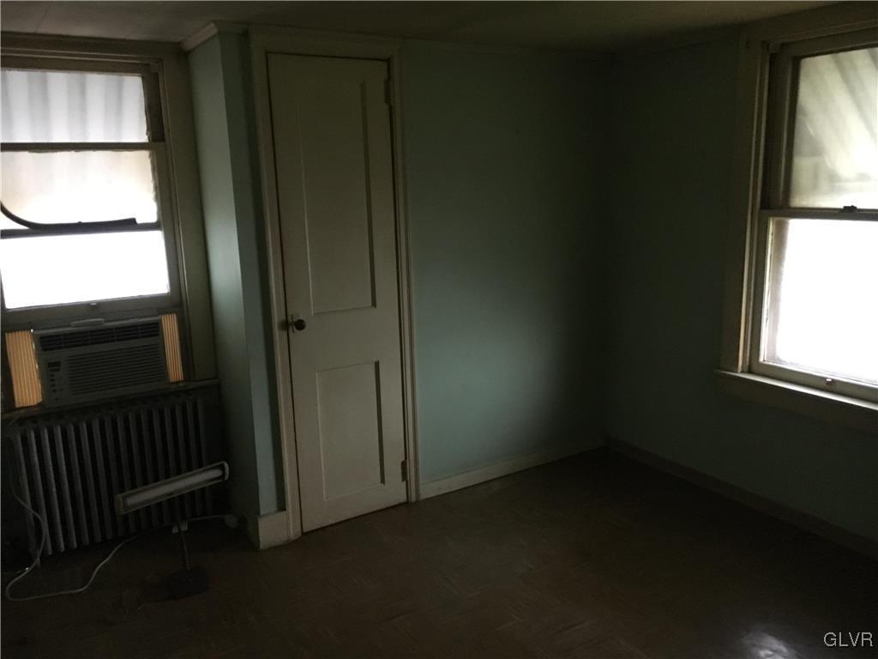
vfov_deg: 48.2
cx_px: 439
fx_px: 736
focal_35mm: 29
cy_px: 330
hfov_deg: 61.7
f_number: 2.2
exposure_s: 1/15
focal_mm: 4.15
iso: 320
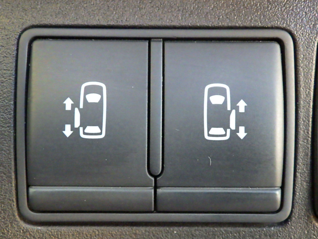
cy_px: 120
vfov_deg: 23.7
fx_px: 570
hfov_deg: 31.2
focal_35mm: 62
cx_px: 159
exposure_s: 1/40
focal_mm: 11.1
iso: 1600
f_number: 4.6
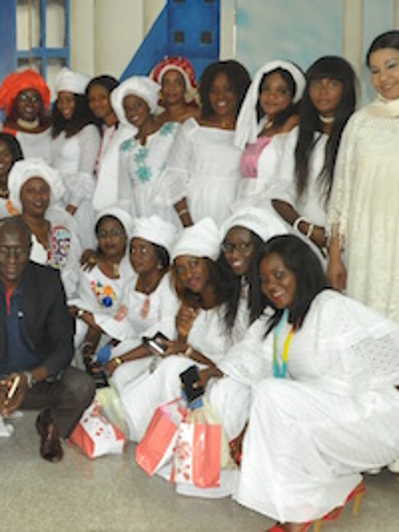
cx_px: 2
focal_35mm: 55
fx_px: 847
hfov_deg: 25.2
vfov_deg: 34.9
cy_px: 240
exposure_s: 1/125
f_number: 5
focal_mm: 17
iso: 1600
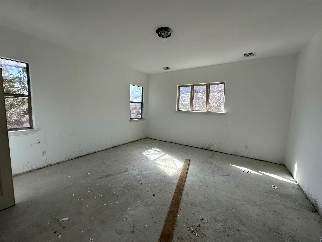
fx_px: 130
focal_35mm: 14
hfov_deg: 102.1
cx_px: 161
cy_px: 121
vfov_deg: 85.7
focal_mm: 2.22
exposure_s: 1/188
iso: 40
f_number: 2.2
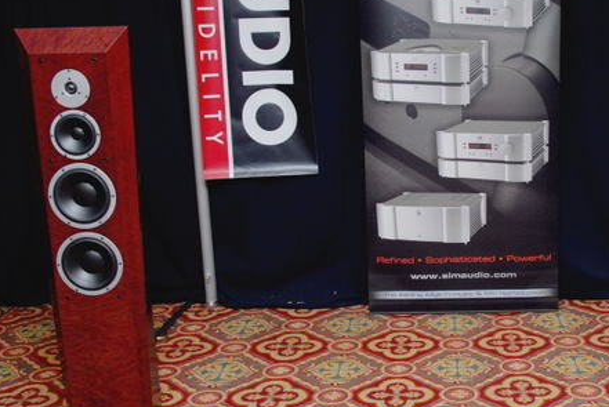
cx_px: 438
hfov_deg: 39.5
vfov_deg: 27.6
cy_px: 196
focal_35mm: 49
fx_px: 830
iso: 320
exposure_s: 1/60
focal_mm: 18
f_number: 5.6
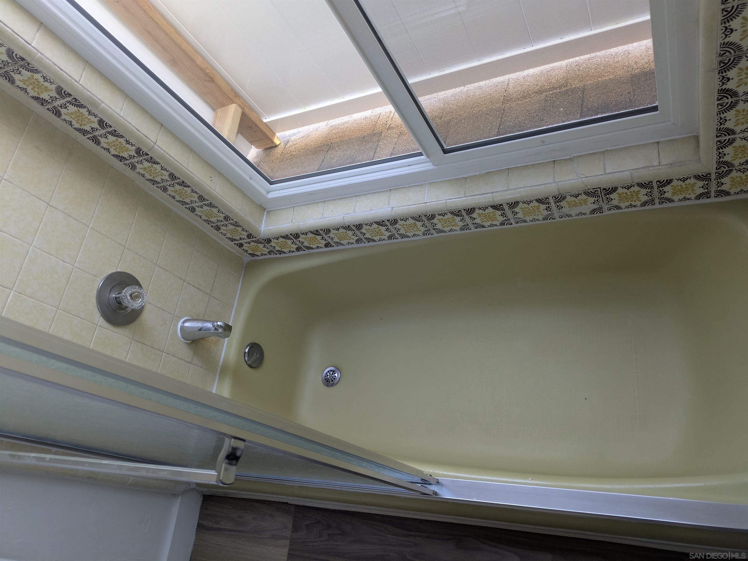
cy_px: 280
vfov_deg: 54.9
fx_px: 540
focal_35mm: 25
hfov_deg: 69.4
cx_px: 374
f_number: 1.89
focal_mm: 5.43
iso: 263
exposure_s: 1/60
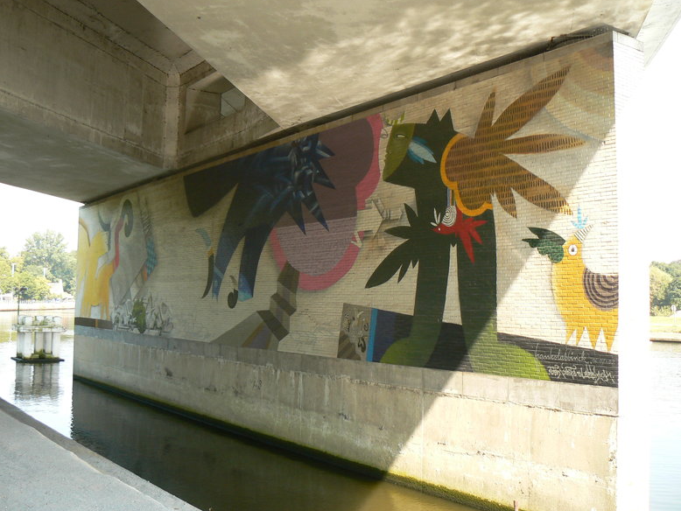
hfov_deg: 50.1
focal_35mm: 37
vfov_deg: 38.7
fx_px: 728
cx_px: 336
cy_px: 249
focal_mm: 6
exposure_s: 1/200
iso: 100
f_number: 3.6
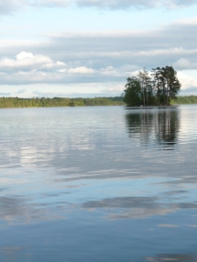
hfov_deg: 21.7
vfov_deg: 28.9
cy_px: 153
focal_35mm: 67
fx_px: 508
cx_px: 149
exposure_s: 1/400
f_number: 3.4
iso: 100
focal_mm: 7
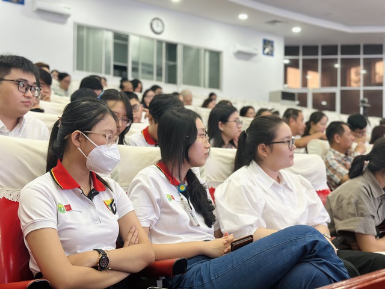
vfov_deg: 30.3
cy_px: 144
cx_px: 192
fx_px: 534
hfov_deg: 39.7
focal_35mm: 48
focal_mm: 6.86
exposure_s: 1/60
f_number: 1.78
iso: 200
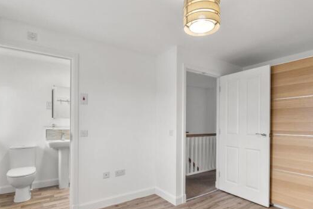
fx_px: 174
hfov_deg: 83.8
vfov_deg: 61.3
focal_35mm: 20
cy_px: 127
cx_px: 169
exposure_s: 1/2
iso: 250
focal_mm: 16
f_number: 9
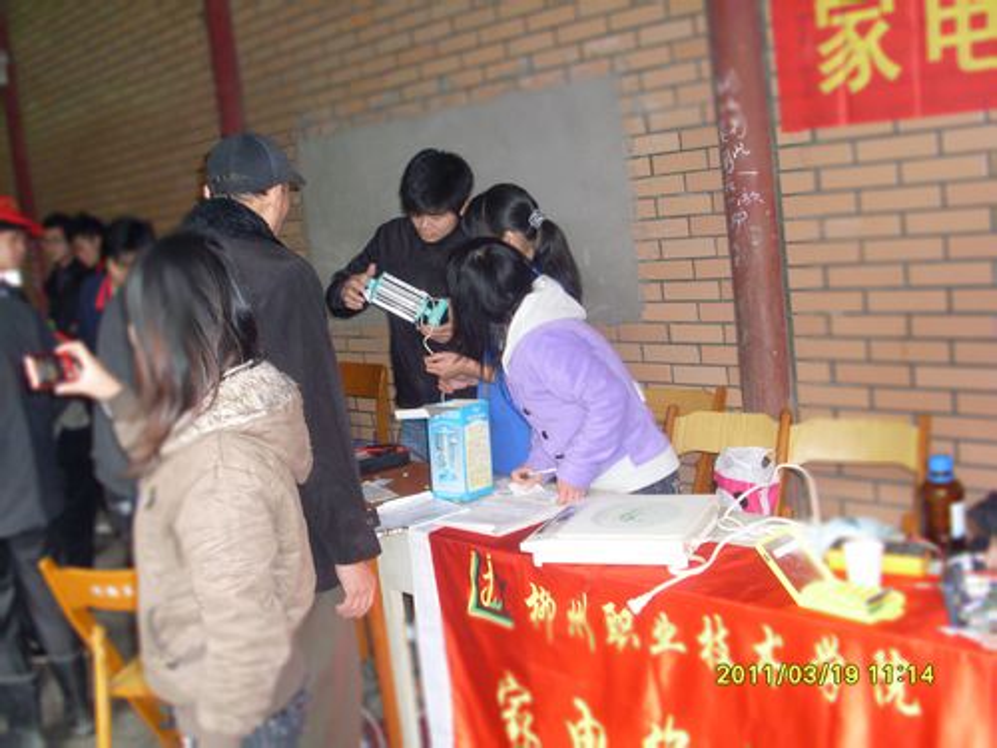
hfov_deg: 49.0
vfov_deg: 37.7
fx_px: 1094
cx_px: 498
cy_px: 374
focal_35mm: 38
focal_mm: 6.3
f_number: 3
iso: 200
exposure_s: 1/60
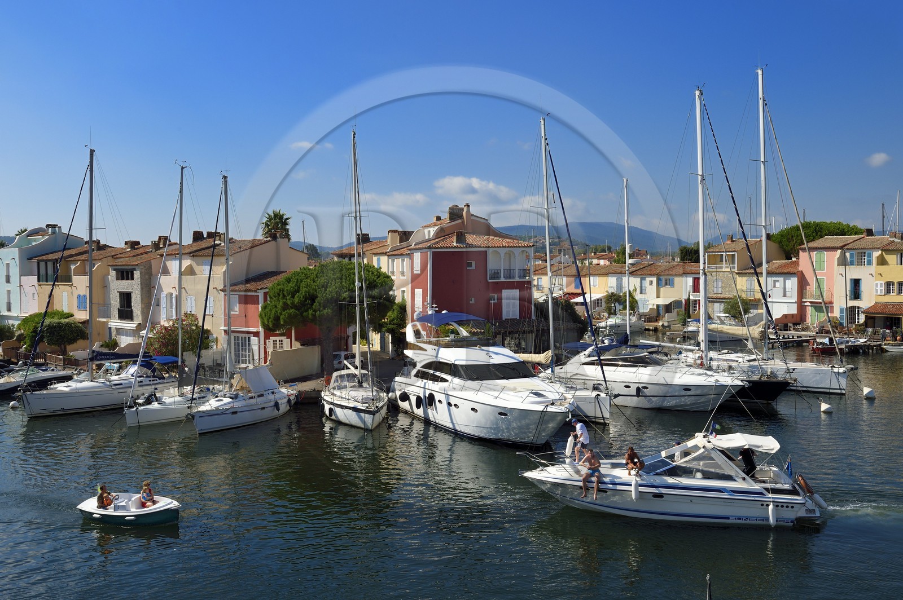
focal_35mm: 32
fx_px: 802
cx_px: 452
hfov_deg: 58.8
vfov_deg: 41.0
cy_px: 300
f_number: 13
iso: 200
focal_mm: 32
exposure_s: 1/250
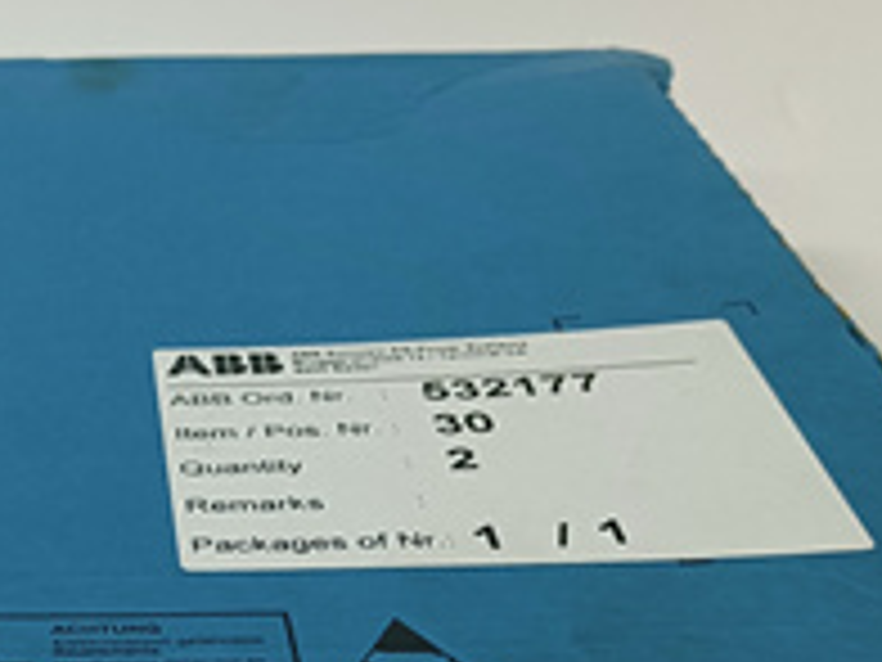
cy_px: 736
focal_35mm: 69
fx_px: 1758
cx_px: 90
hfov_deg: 27.2
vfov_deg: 20.3
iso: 843
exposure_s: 1/50
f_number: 1.9
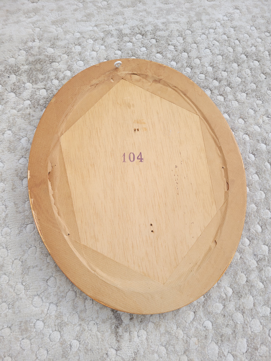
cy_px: 180
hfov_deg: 53.1
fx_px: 271
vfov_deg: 67.3
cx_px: 136
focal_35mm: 26
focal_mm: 5.4
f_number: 1.8
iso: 40
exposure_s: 1/852
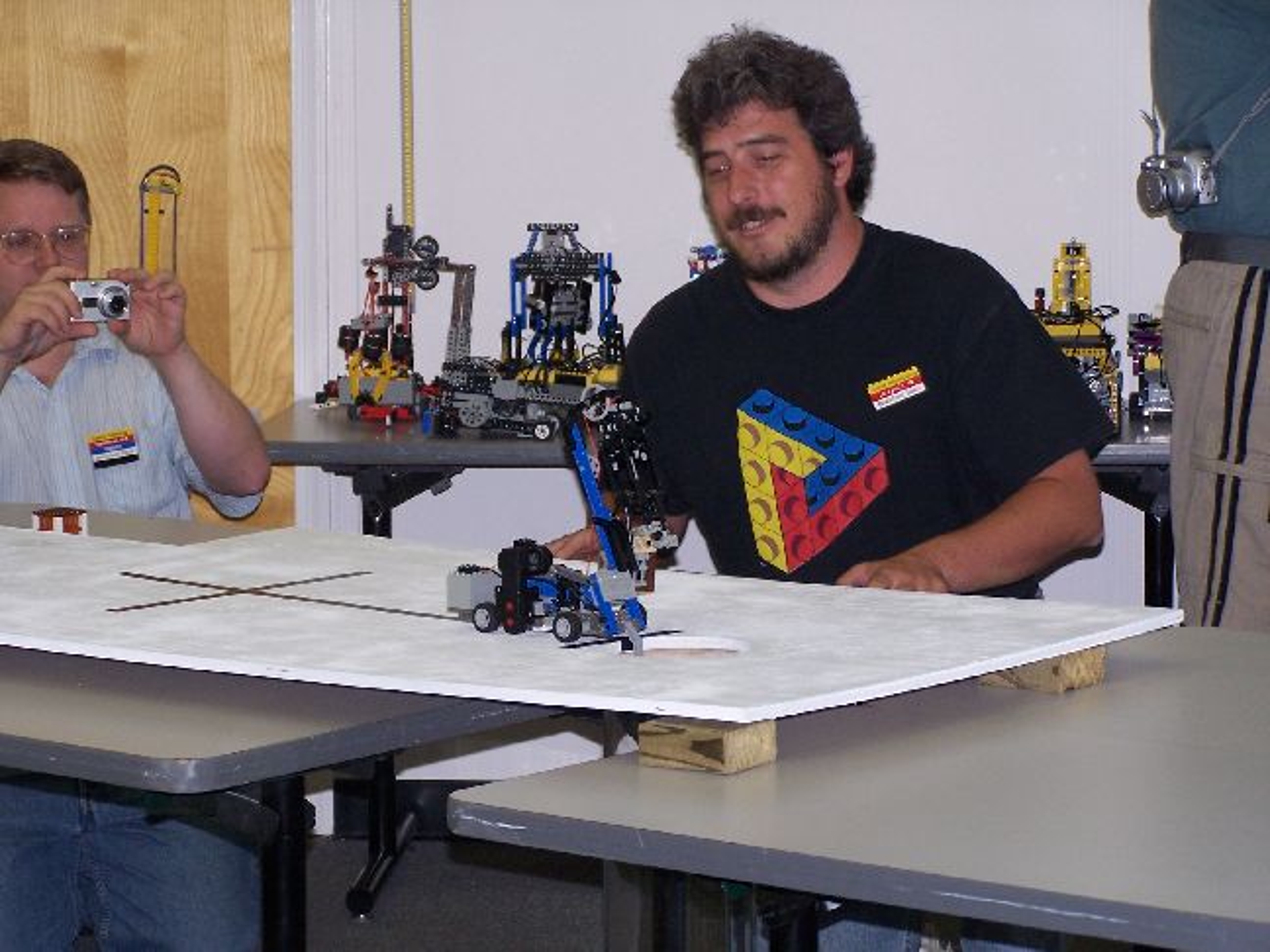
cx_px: 635
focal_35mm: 128
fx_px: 4696
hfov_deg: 15.4
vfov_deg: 11.6
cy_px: 476
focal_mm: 21.2
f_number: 3.2
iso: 140
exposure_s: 1/100
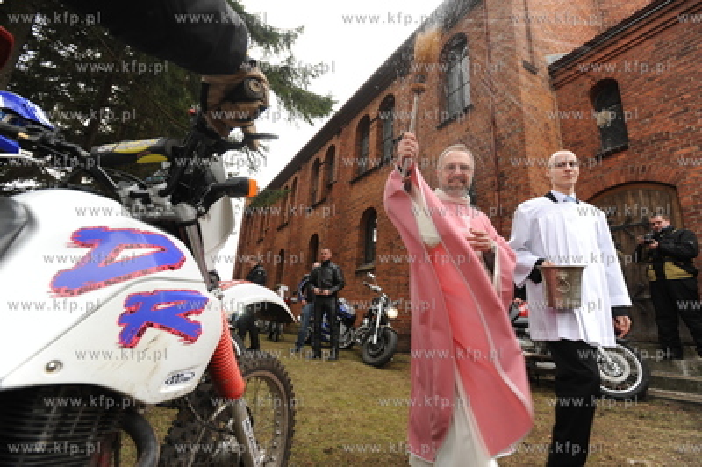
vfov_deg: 70.3
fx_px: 331
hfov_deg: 93.3
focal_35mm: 17
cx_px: 351
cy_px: 234
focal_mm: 17
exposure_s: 1/80
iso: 400
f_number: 5.6
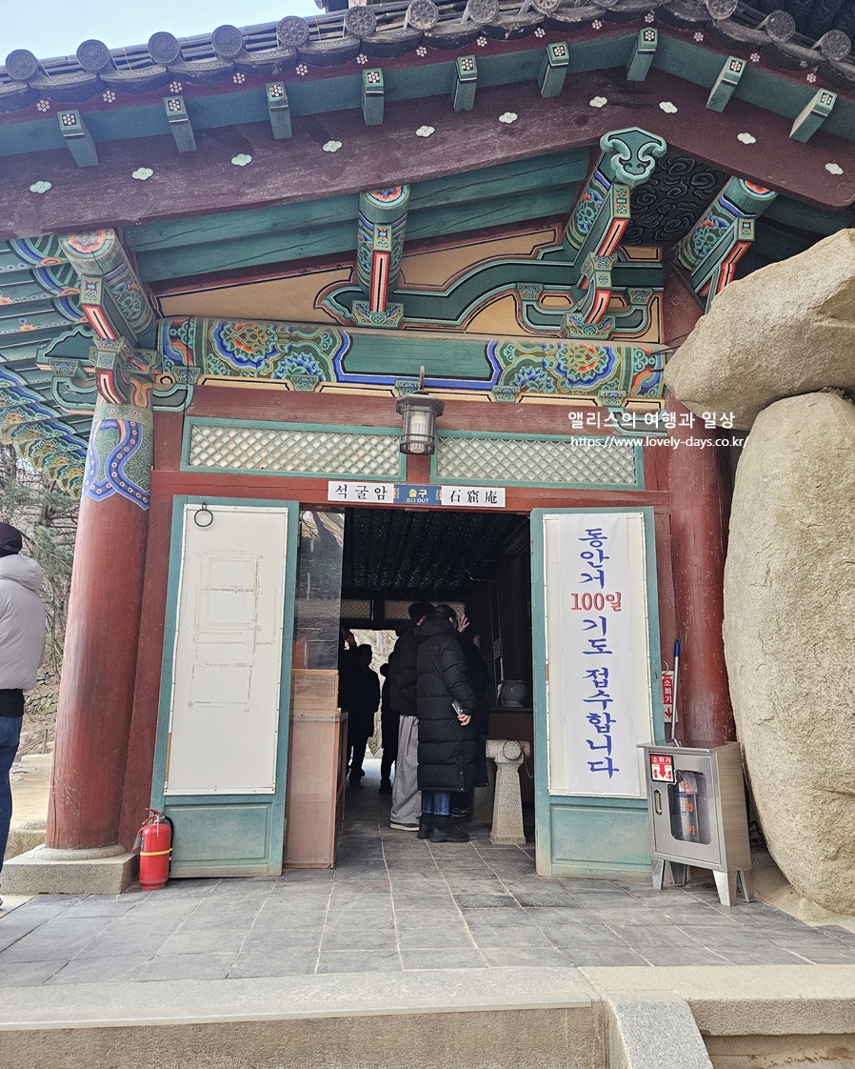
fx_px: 759
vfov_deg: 70.2
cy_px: 560
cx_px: 428
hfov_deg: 58.8
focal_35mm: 24
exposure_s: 1/359
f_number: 1.8
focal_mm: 5.4
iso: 250
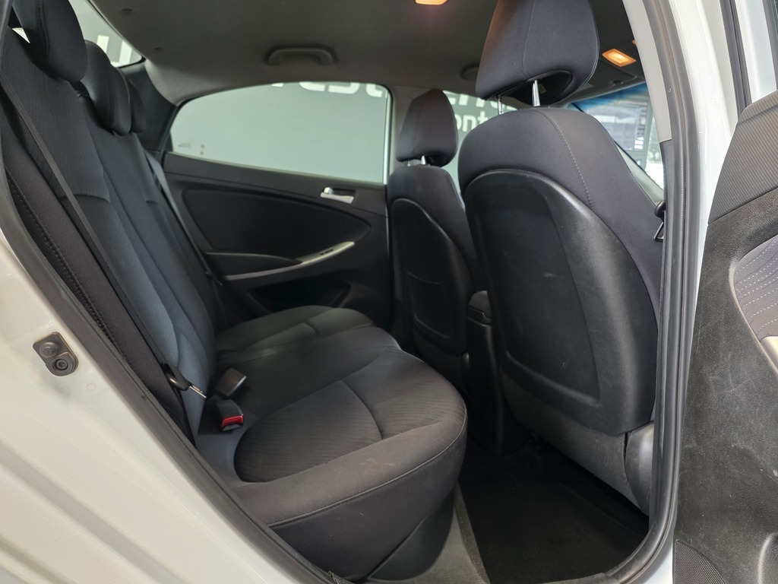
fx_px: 517
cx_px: 389
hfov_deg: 73.9
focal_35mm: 23
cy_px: 292
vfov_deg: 58.9
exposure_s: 1/100
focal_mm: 6.25
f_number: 1.7
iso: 640
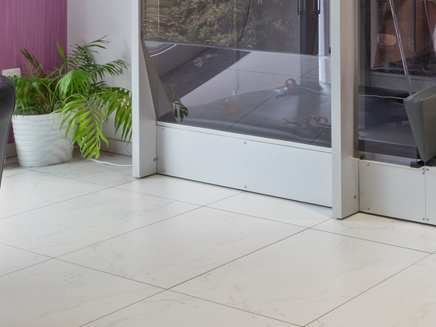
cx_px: 642
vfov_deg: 20.8
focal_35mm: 66
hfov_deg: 23.8
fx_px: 831
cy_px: -67
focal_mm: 16
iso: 250
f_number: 11
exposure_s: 1/1.25
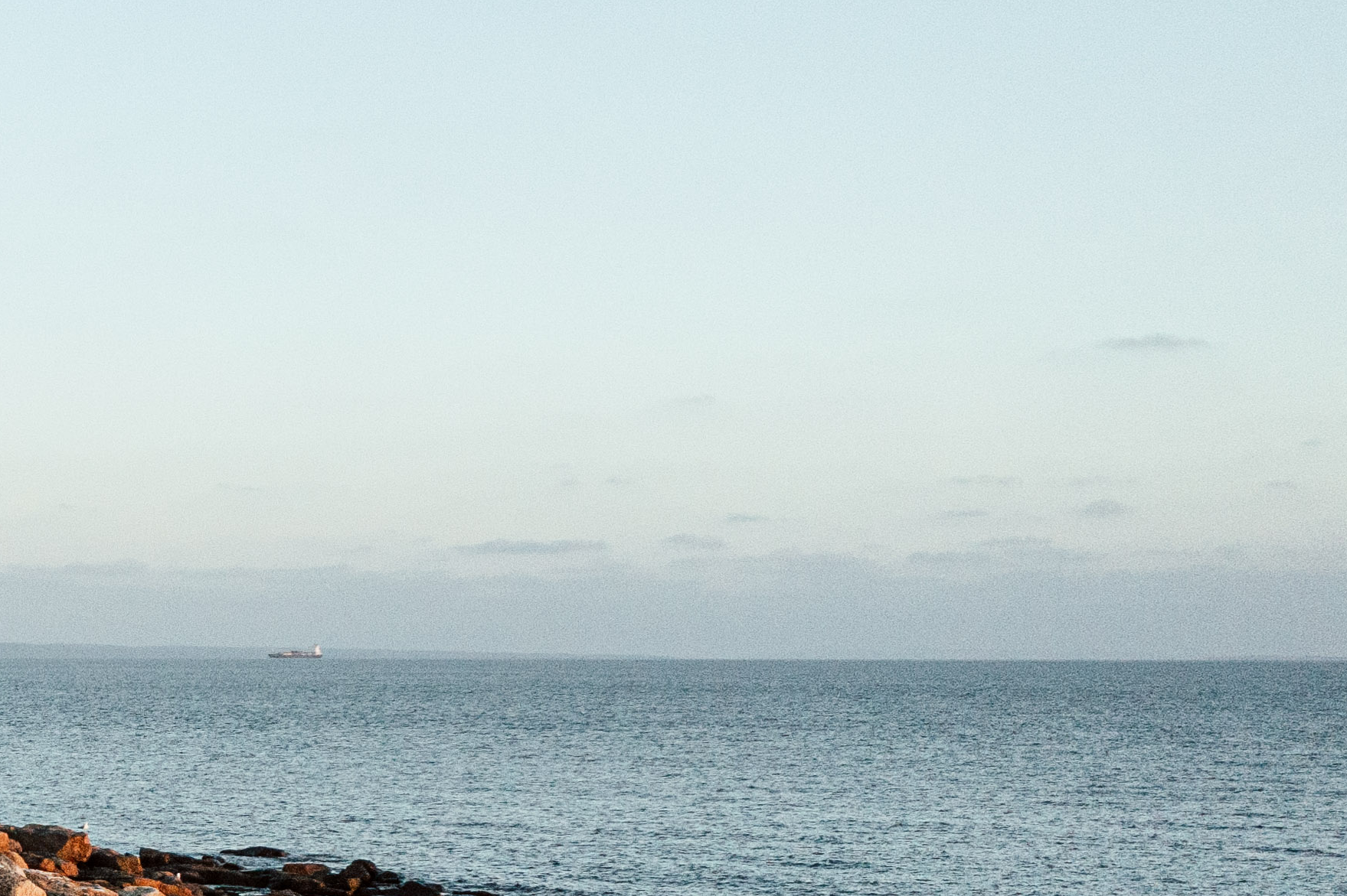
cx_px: -479
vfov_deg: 15.6
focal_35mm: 87
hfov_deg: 20.9
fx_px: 3254
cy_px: 741
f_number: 3.5
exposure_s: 1/800
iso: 400
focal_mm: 10.26
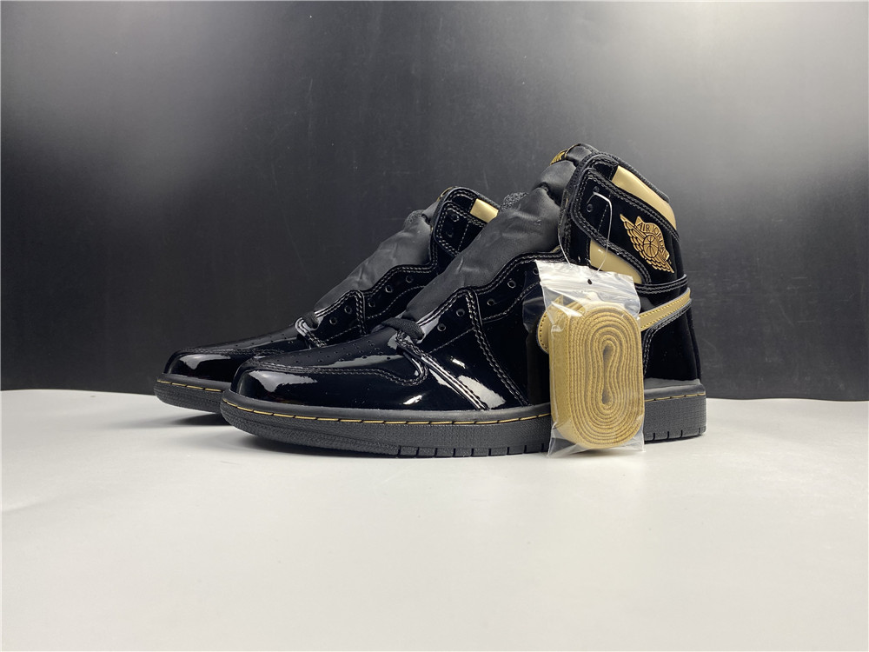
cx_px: 434
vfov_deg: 53.1
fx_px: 653
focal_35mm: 26
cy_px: 326
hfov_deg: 67.3
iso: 50
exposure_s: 1/100
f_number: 1.8
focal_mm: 4.25
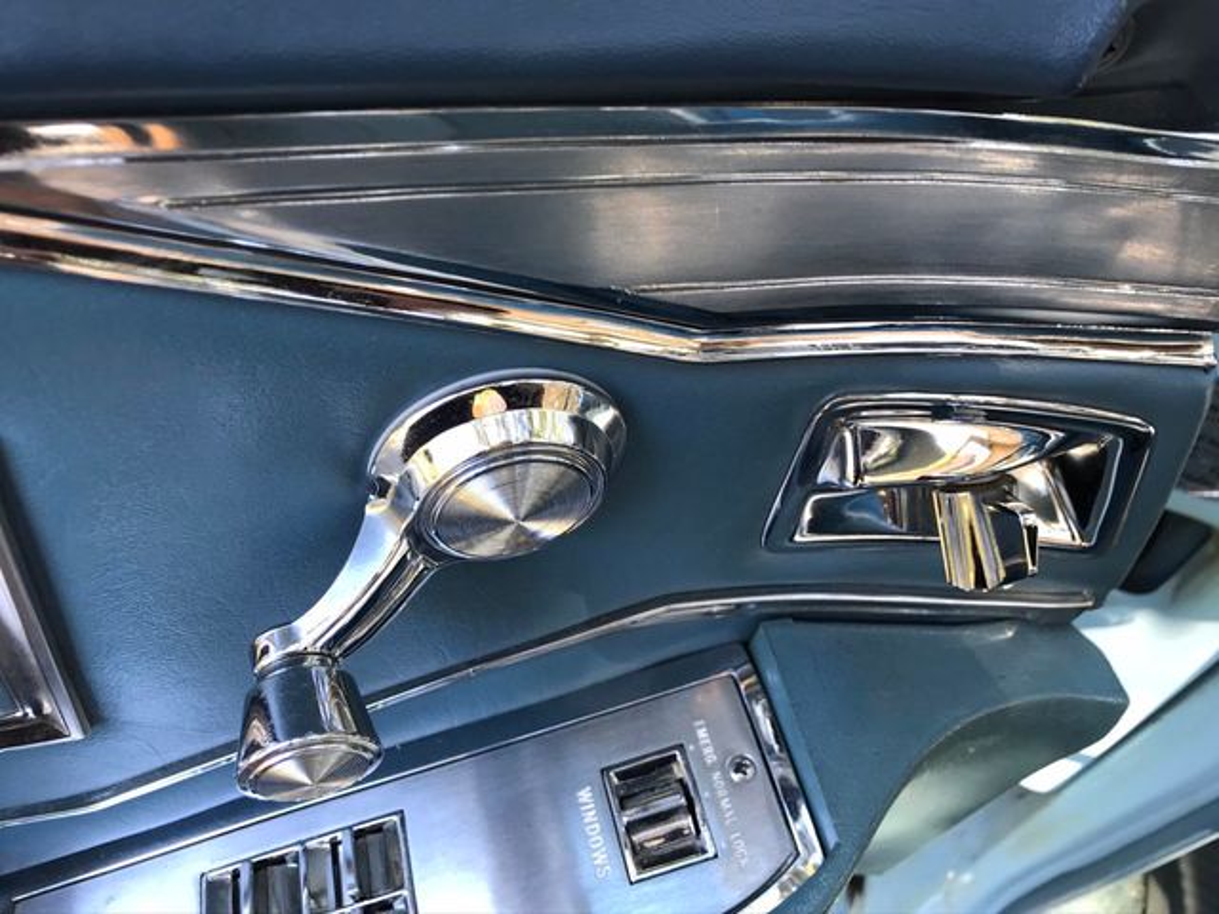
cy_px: 457
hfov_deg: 63.4
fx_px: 986
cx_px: 610
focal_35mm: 28
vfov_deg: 49.7
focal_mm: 3.99
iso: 32
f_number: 1.8
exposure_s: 1/45
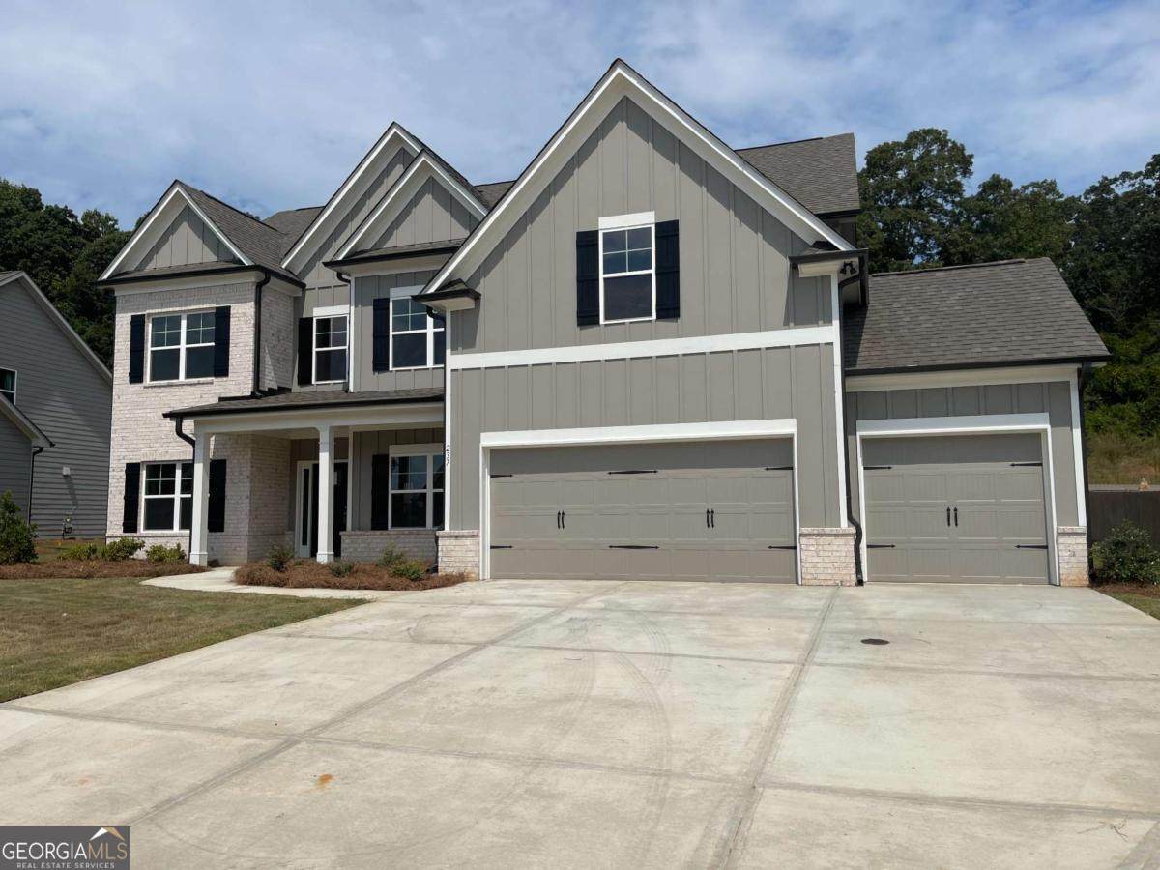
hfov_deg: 67.3
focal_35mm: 26
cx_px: 580
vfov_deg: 53.1
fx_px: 871
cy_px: 435
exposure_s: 1/8547
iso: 32
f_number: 1.6
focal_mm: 5.1
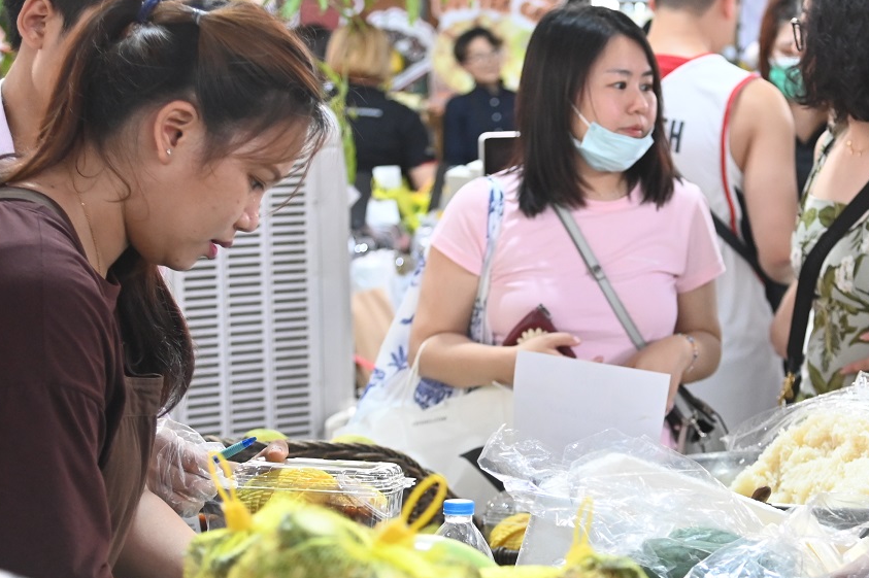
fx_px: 3377
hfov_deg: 14.6
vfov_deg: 9.8
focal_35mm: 140
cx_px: 631
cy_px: 276
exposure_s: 1/250
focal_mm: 65
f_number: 4
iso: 2500
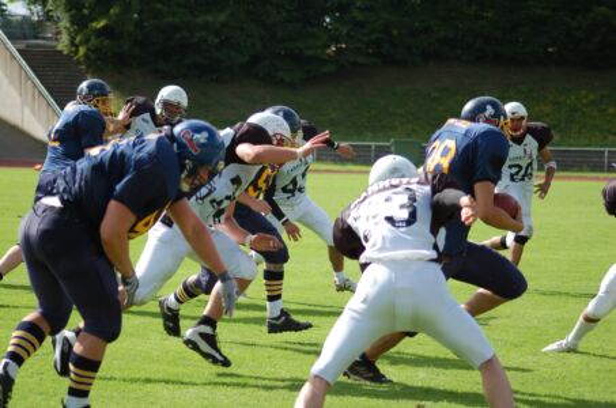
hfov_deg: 14.4
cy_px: 204
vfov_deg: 9.6
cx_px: 308
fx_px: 2433
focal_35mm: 142
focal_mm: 95
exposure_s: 1/1000
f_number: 4.2
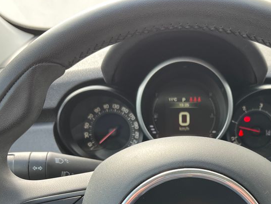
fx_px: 384
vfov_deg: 28.5
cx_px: 194
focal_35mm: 49
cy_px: 186
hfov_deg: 38.2
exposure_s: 1/122
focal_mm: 5.1
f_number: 1.6
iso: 50
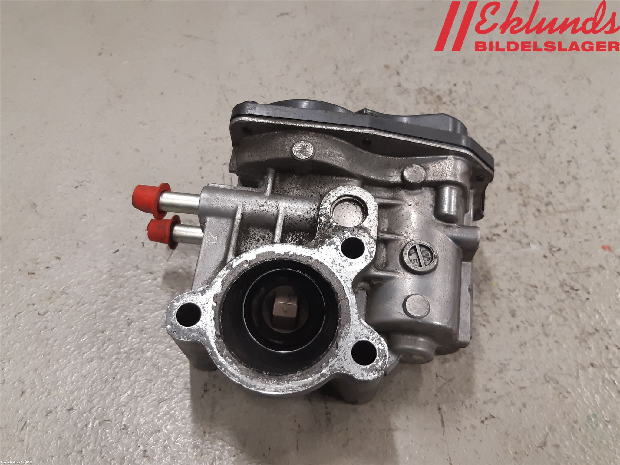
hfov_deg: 67.3
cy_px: 232
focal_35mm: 26
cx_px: 310
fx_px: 466
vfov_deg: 53.1
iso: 125
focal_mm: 3.93
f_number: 1.7
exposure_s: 1/50
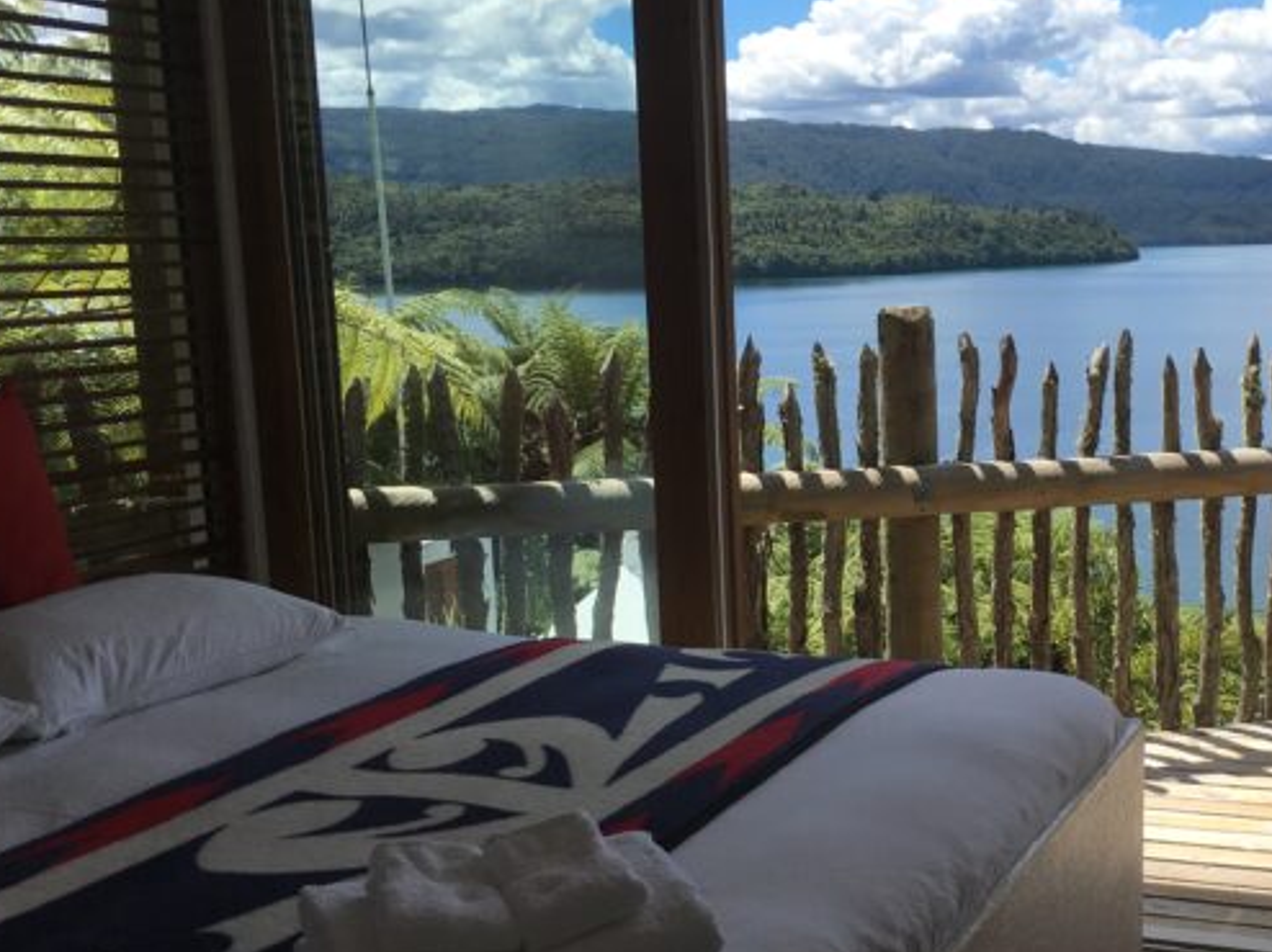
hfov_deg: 39.4
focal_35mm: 47
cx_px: 953
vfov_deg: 30.8
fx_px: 1726
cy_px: 543
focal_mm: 4.15
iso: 25
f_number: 2.2
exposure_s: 1/1570
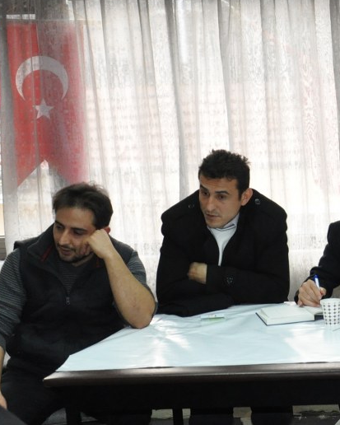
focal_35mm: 87
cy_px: 249
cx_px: 452
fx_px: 1096
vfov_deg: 21.9
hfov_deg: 16.6
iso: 1600
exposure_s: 1/125
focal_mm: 25
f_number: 5
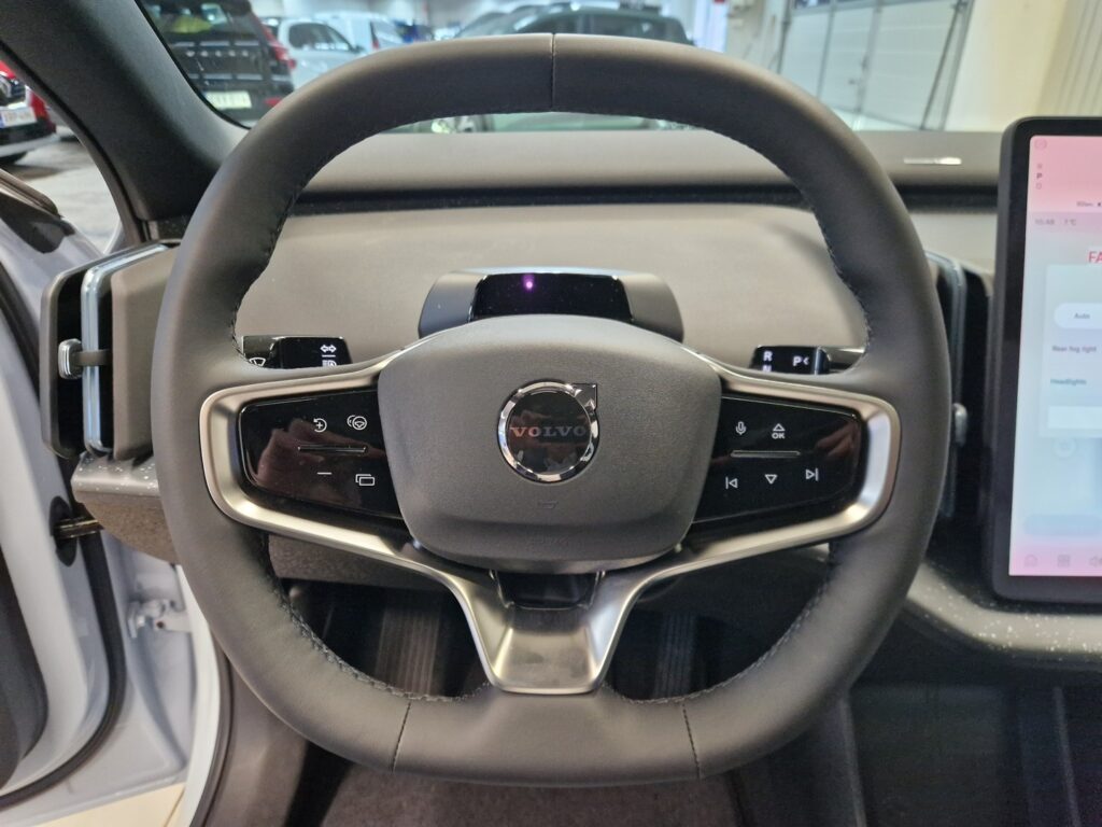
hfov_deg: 73.9
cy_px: 414
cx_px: 551
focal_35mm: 23
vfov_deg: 58.9
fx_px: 732
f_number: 1.8
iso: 640
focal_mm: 5.4
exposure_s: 1/120
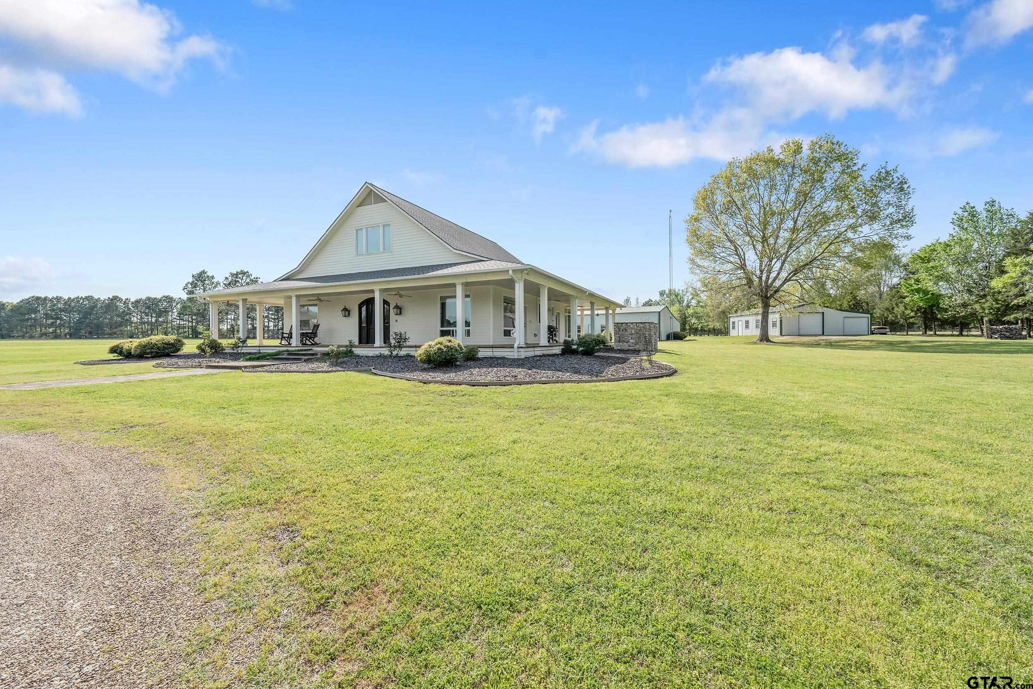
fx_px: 402
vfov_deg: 81.2
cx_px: 516
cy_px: 344
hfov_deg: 104.3
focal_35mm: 14
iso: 800
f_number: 8
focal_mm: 14
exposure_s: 1/1250
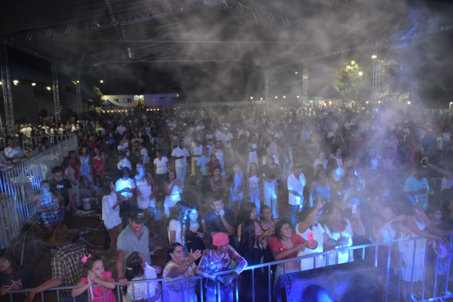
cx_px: 226
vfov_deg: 48.0
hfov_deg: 67.4
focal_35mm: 27
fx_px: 340
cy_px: 151
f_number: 3.5
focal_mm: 18
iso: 900
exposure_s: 1/60
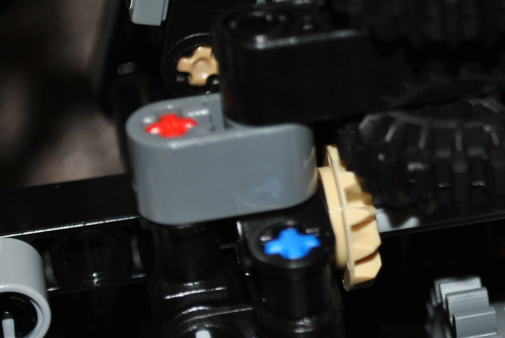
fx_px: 2345
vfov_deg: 8.2
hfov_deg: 12.1
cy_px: 187
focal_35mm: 167
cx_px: 510
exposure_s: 1/125
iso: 100
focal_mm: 40
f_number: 5.3
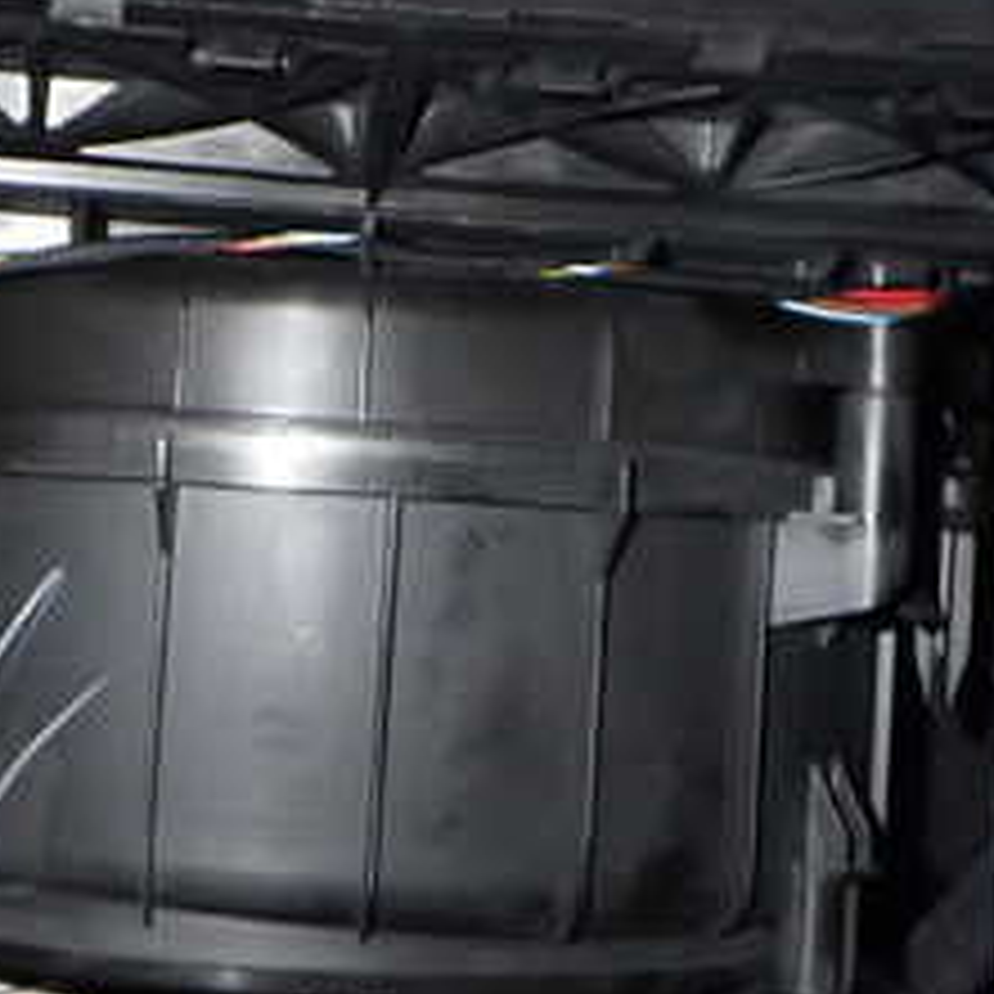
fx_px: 2339
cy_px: 373
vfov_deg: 23.9
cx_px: 306
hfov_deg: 23.8
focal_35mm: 72
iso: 500
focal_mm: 5.4
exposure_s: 1/30
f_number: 6.3
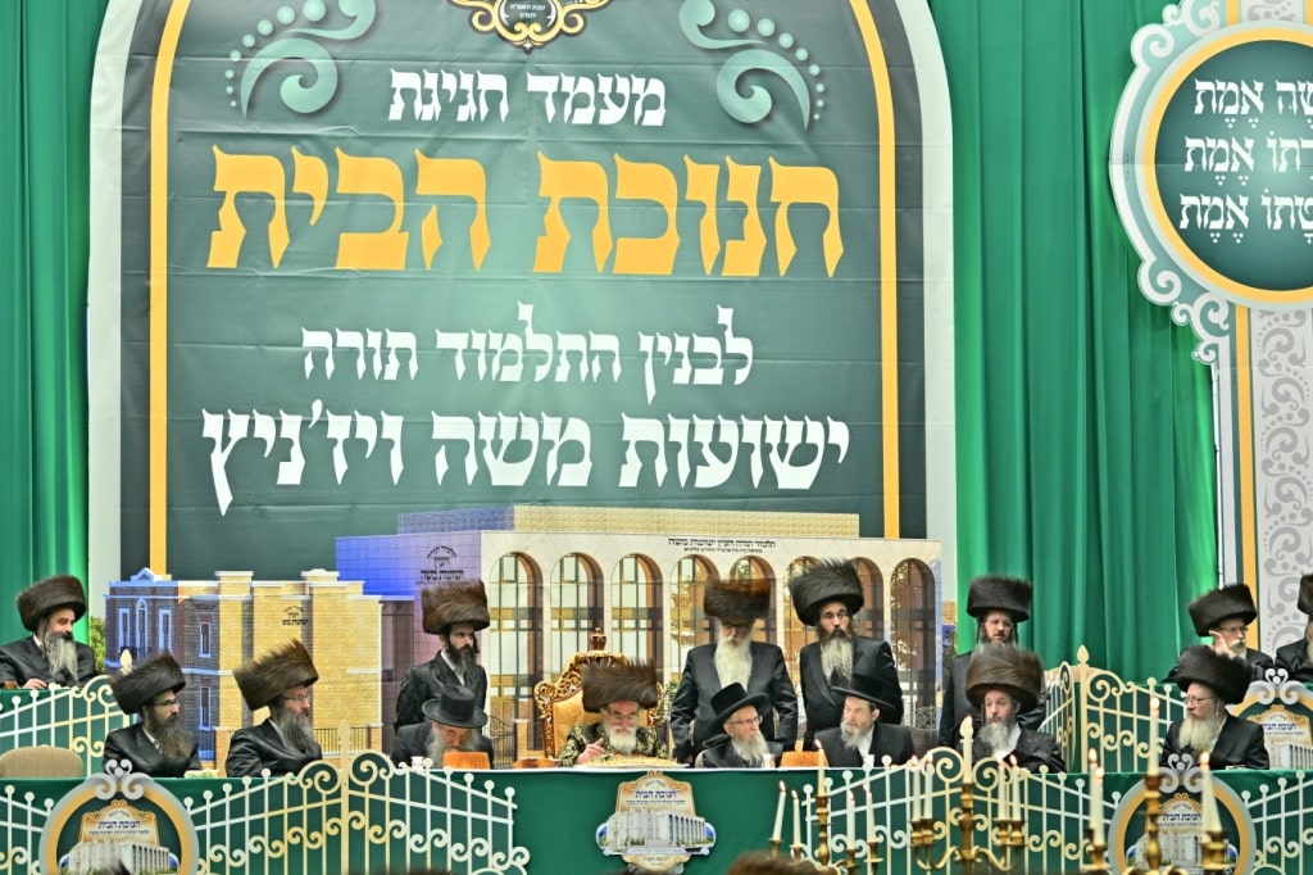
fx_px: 4484
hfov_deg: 16.7
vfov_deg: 11.1
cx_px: 656
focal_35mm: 123
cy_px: 438
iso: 250
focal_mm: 82
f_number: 2.8
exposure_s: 1/320
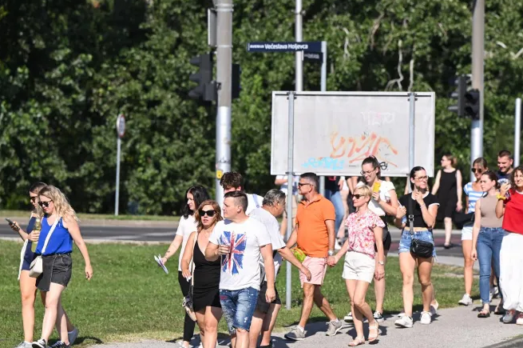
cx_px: 301
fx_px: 3366
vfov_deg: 5.9
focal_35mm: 232
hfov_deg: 8.9
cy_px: 180
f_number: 5
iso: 200
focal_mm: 200
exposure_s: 1/2000
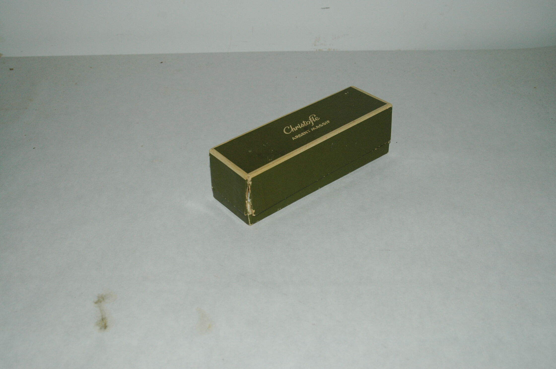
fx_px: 717
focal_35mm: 46
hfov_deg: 42.4
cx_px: 278
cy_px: 184
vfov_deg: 28.9
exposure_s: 1/125
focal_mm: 31
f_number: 7.1
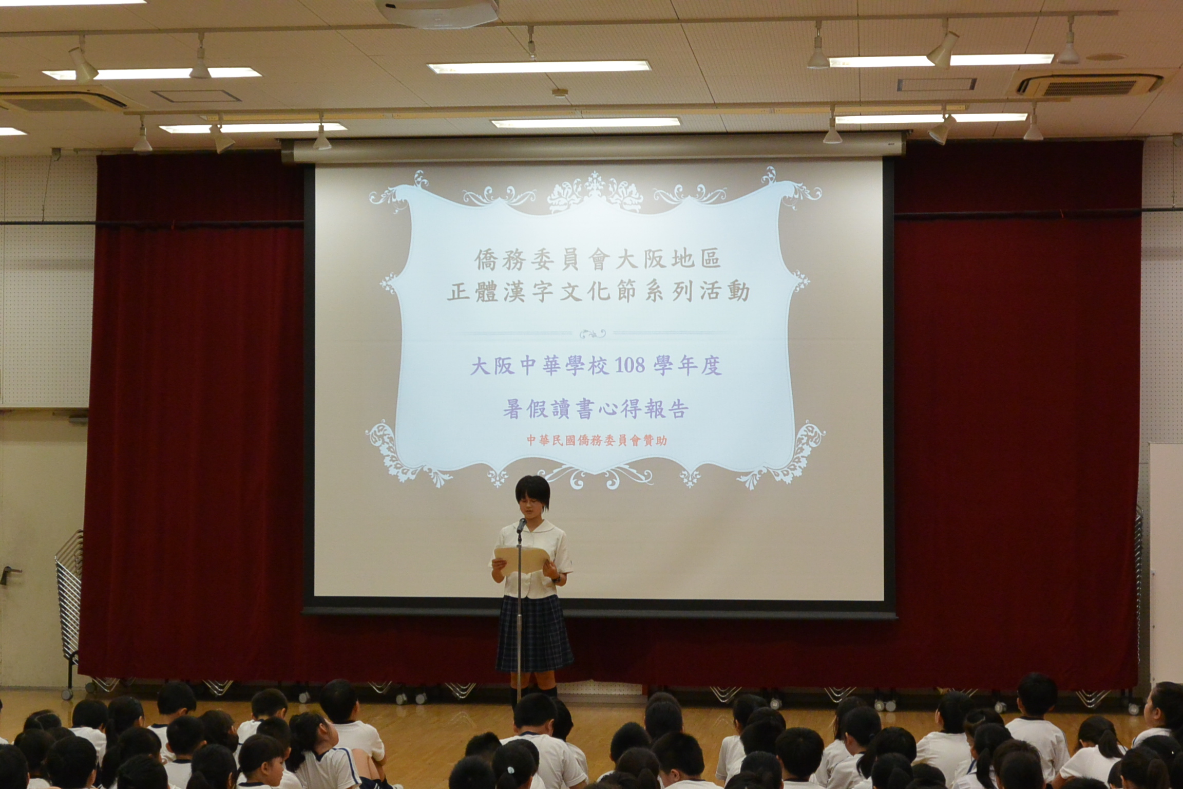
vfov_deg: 18.4
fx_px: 2432
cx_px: 592
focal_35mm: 74
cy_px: 394
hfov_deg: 27.3
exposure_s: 1/125
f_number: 5.6
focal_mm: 27.5
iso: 800
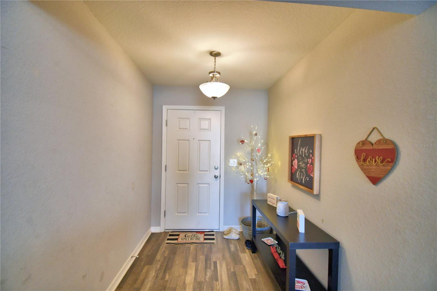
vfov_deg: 77.3
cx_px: 218
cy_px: 146
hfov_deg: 100.4
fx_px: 182
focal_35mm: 15
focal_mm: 10
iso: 400
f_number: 4.5
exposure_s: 1/60
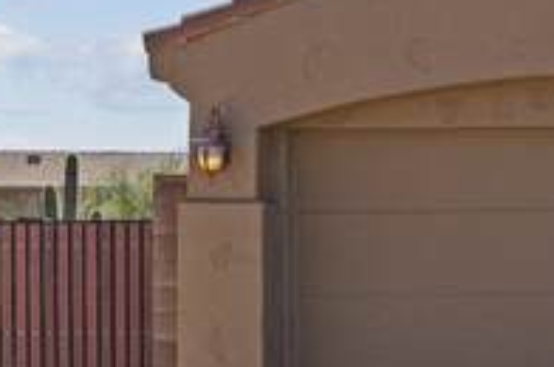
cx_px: 1046
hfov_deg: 12.8
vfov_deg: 9.5
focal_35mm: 144
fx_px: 2212
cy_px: 267
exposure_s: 1/250
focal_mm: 22
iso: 200
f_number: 8
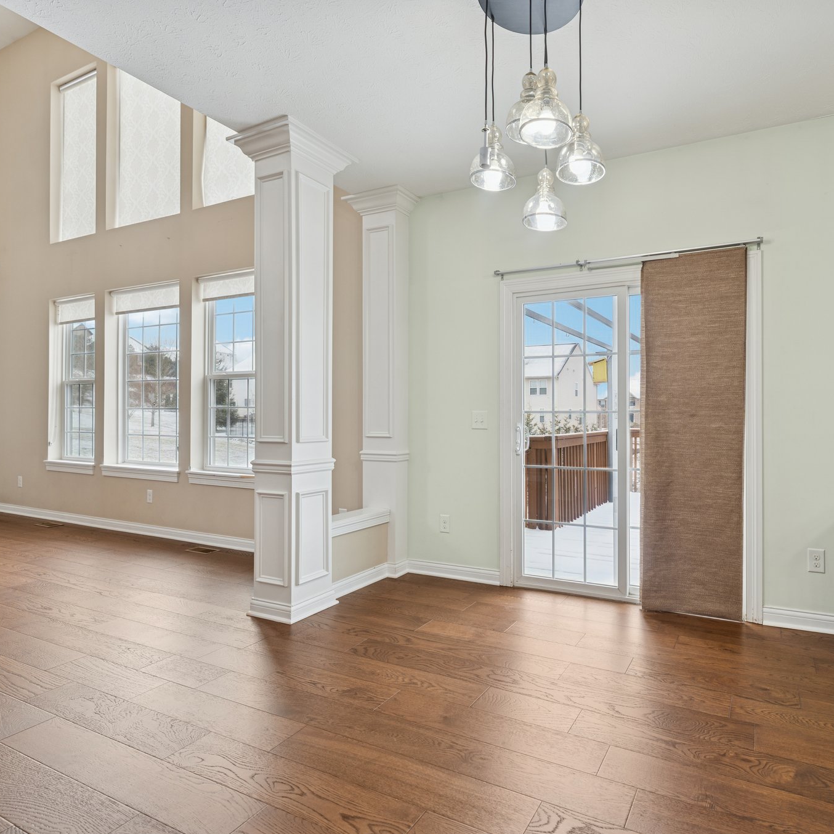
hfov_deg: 76.3
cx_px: 543
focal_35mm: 19
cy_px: 415
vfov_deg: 78.4
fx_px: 512
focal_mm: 14.6
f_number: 5.6
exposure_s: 1/50
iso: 250
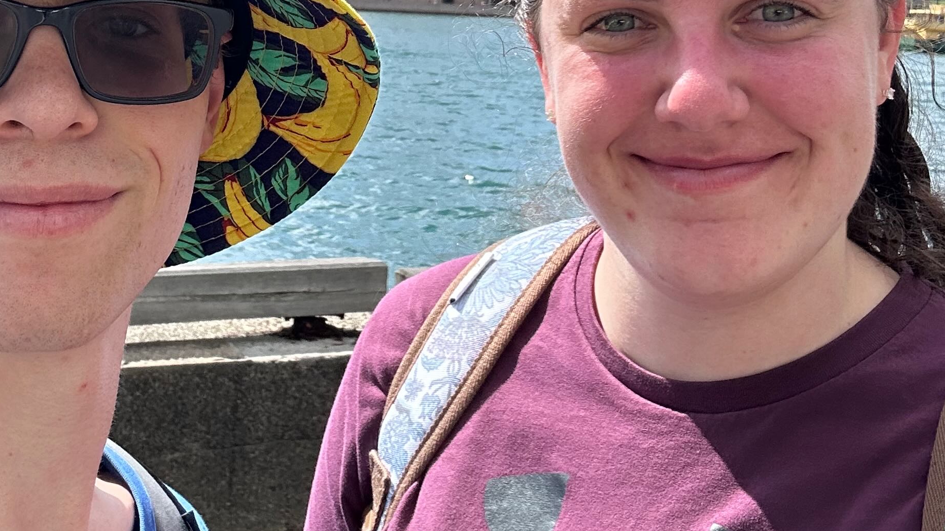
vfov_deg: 20.9
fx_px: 1378
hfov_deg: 37.7
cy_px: -29
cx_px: 372
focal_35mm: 55
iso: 25
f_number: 1.9
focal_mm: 2.69
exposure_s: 1/720
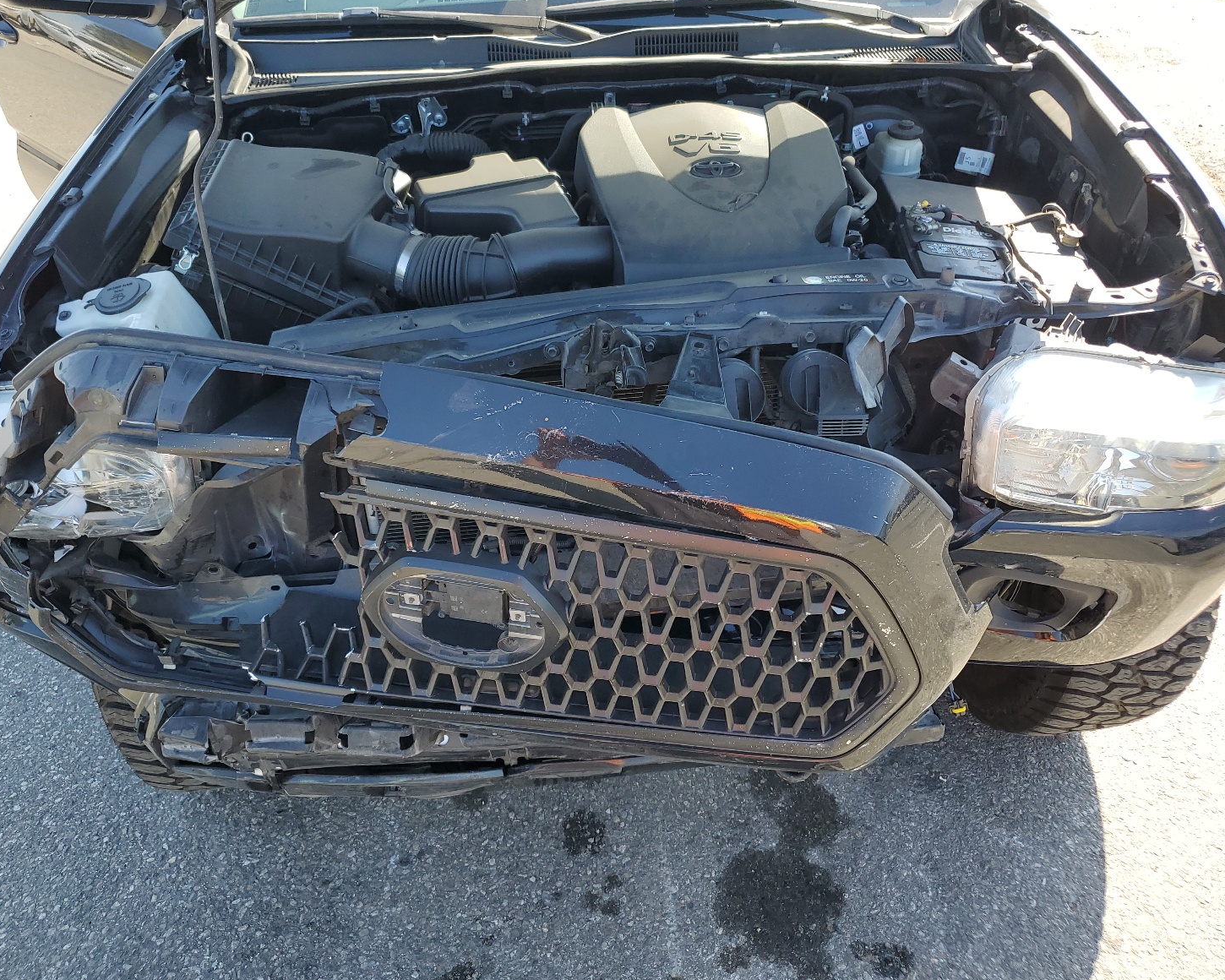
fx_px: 1015
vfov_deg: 51.5
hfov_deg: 62.2
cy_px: 482
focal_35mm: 28
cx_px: 576
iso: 50
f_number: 1.5
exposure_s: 1/455
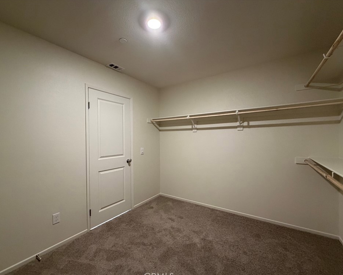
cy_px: 140
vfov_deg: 84.0
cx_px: 170
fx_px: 152
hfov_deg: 96.8
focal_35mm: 15
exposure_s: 1/60
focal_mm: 2.22
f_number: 2.2
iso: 400
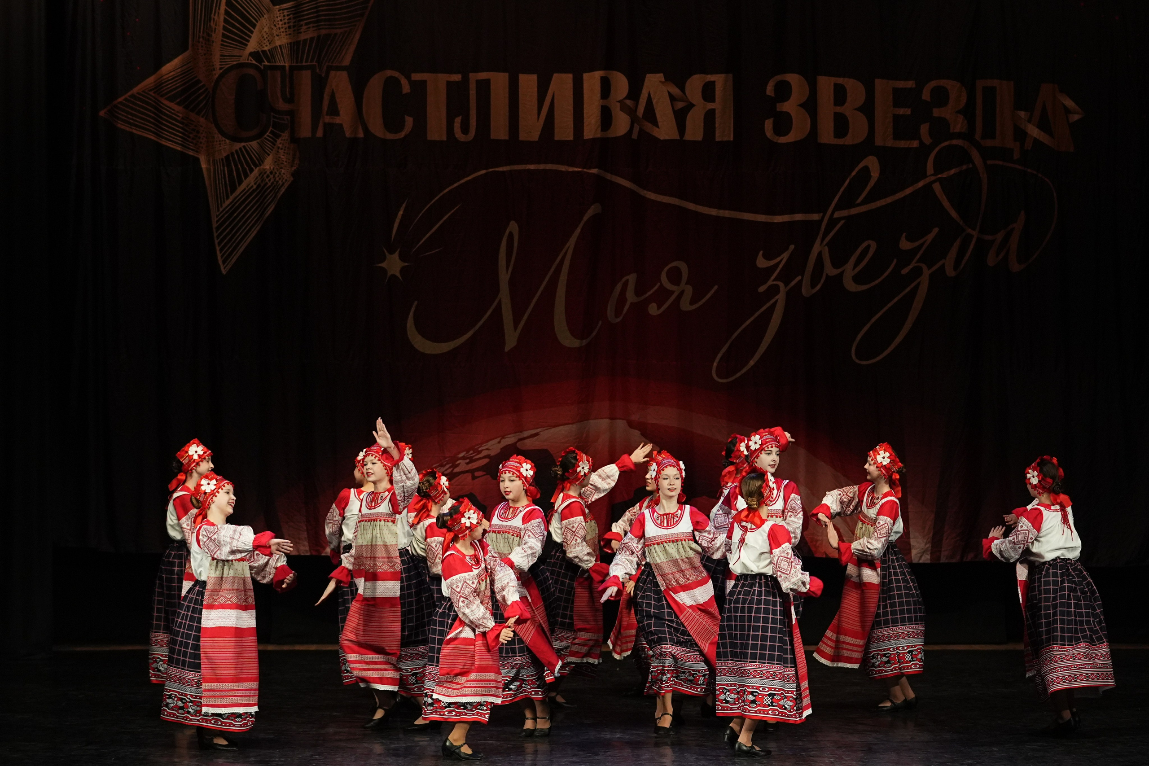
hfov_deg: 18.4
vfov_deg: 12.3
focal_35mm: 111
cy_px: 383
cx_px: 574
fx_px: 3543
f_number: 2.8
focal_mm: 74
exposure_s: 1/400
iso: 2500
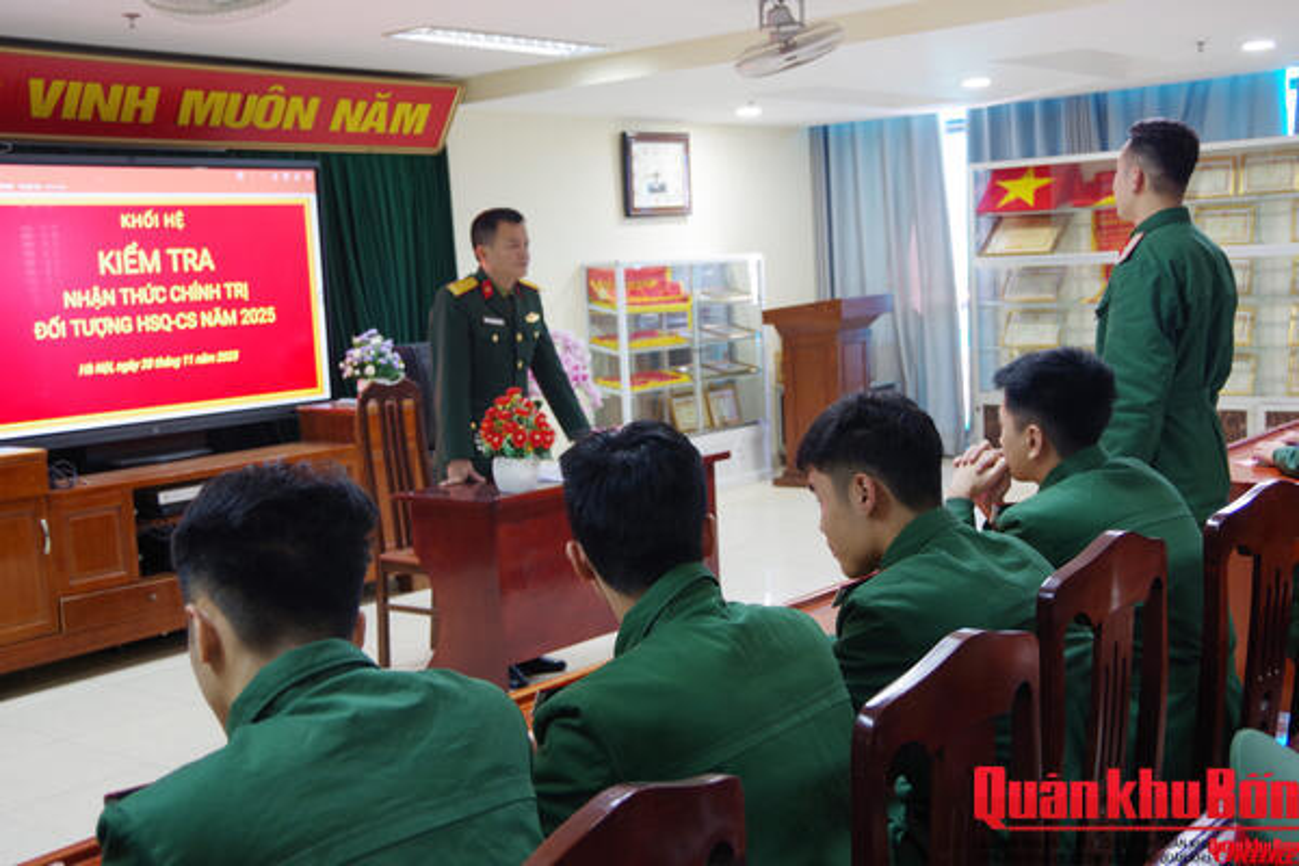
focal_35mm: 42
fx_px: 1515
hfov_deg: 46.4
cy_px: 433
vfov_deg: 31.9
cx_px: 650
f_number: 4
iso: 200
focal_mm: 28
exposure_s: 1/4
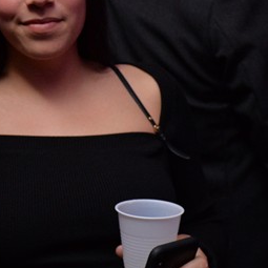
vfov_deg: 17.3
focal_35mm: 100
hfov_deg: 16.7
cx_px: -45
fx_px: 876
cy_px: 61
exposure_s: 1/100
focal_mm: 30
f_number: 5.6
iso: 2000
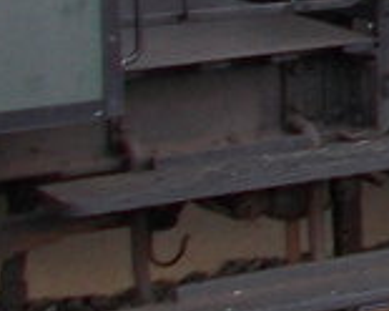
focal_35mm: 226
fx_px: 2602
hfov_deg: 7.1
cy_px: -266
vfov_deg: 6.7
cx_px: 1395
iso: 80
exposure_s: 1/125
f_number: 3.4
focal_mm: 5.3
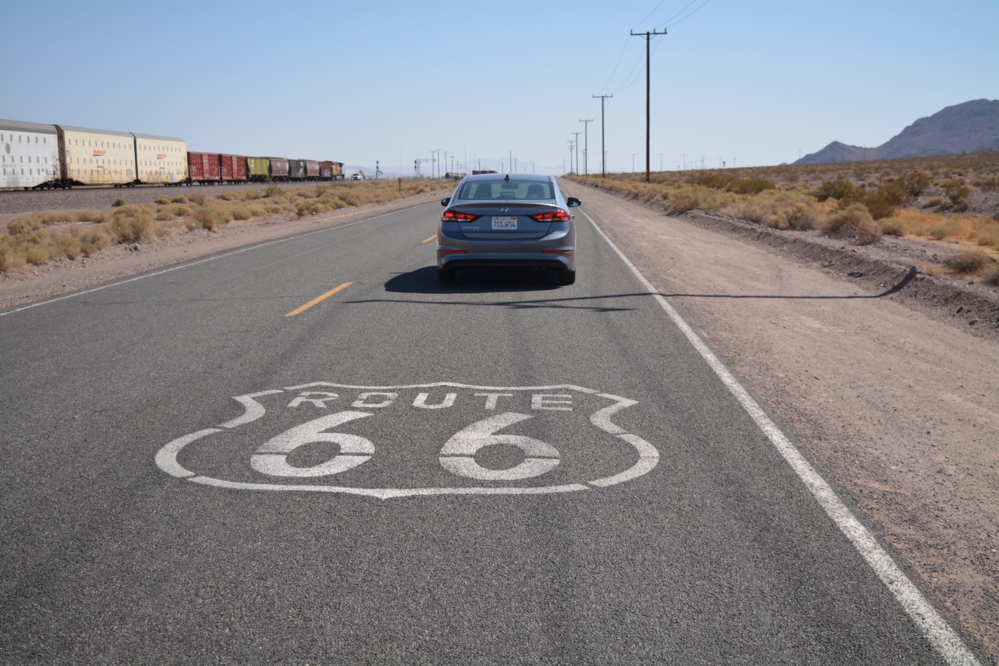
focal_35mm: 45
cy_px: 333
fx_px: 1249
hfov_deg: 43.6
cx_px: 500
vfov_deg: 29.9
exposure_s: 1/4000
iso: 320
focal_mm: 30
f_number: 4.2
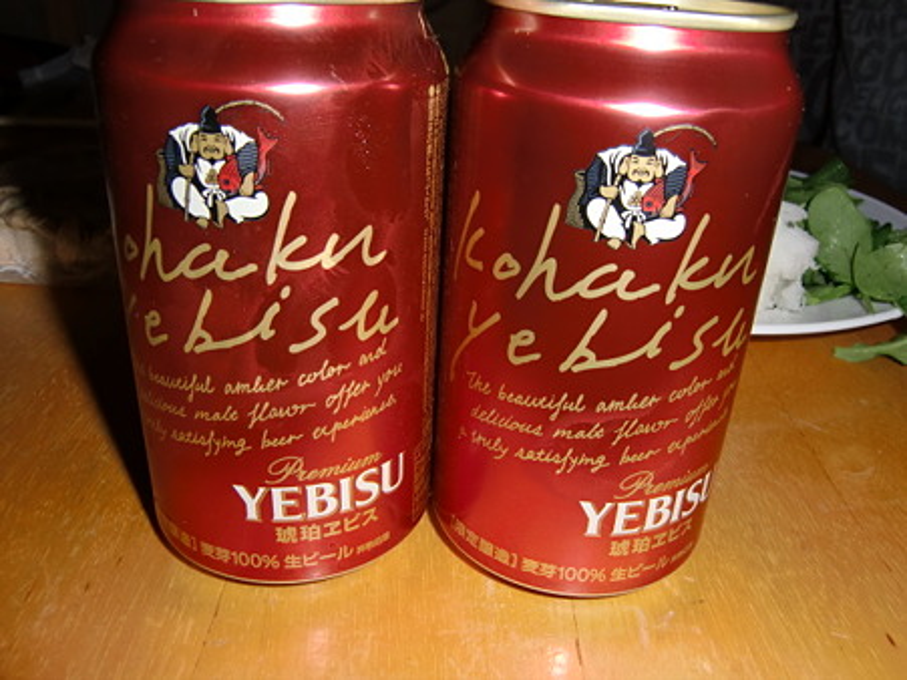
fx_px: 760
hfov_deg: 61.7
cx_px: 454
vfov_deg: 48.2
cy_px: 340
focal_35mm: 29
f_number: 7.9
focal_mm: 5.2
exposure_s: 1/15
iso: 64
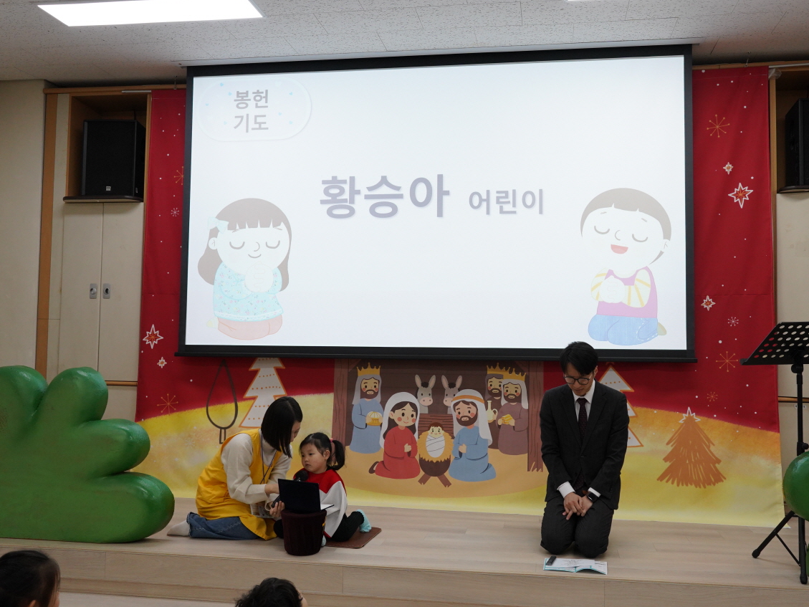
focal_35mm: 31
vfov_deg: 45.4
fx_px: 725
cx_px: 449
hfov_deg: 58.2
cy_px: 309
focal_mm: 28
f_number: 7.1
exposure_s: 1/160
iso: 2500
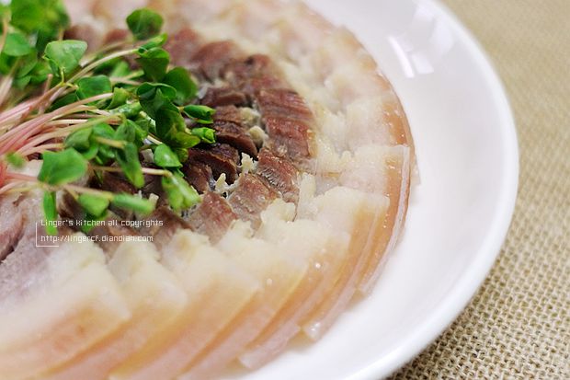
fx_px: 1187
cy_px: 190
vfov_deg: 18.2
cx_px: 285
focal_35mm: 75
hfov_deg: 27.0
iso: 1600
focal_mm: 50
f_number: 2.8
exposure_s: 1/125
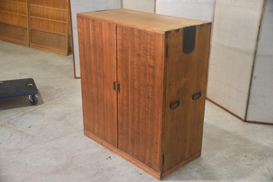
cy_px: 91
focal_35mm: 48
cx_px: 136
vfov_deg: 28.1
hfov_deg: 41.1
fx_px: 364
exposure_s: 1/60
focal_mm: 32
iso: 1250
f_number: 4.2
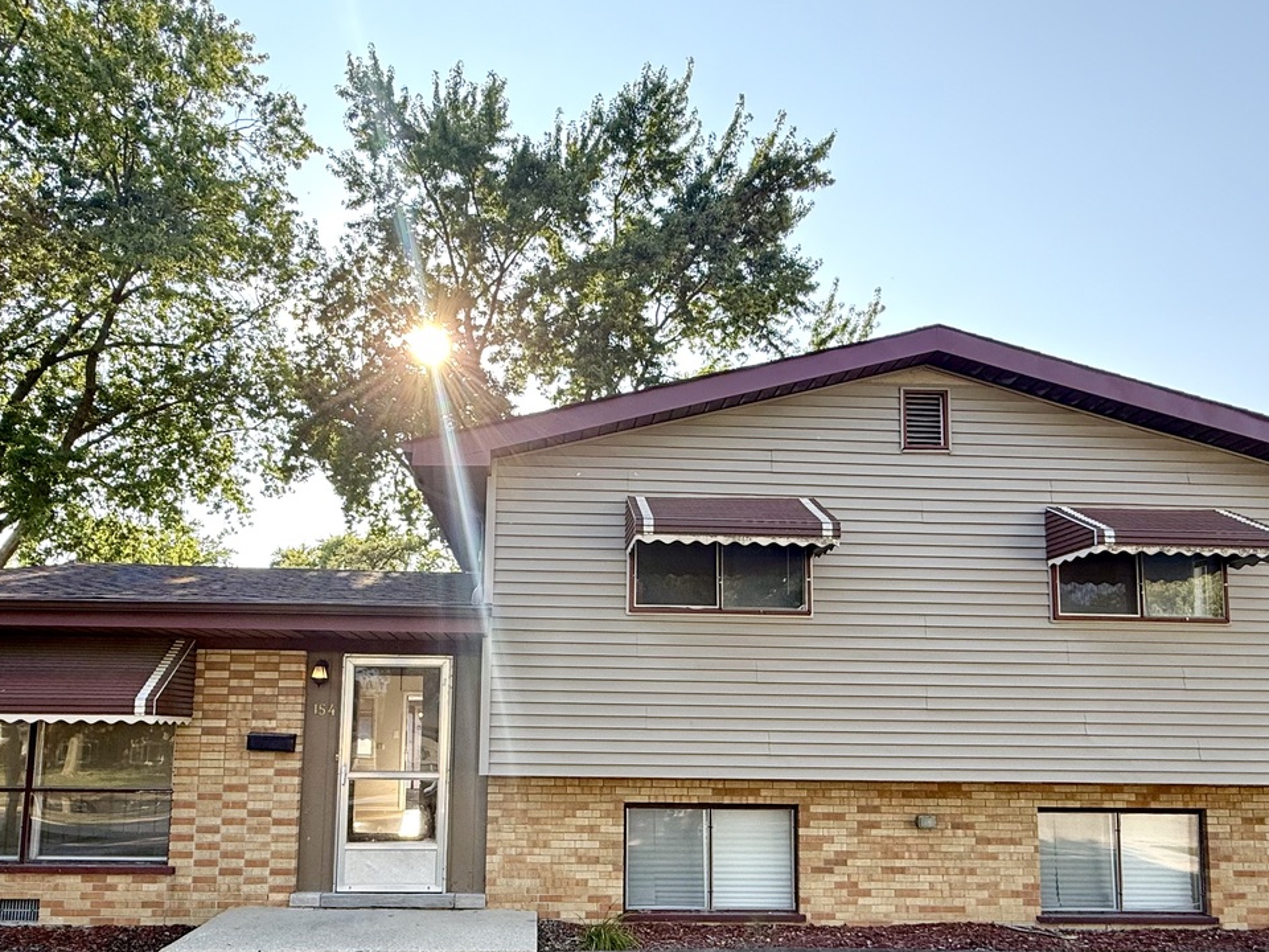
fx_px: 770
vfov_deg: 61.9
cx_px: 597
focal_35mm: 21
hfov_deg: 78.9
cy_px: 635
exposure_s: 1/297
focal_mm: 2.22
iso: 50
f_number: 2.2
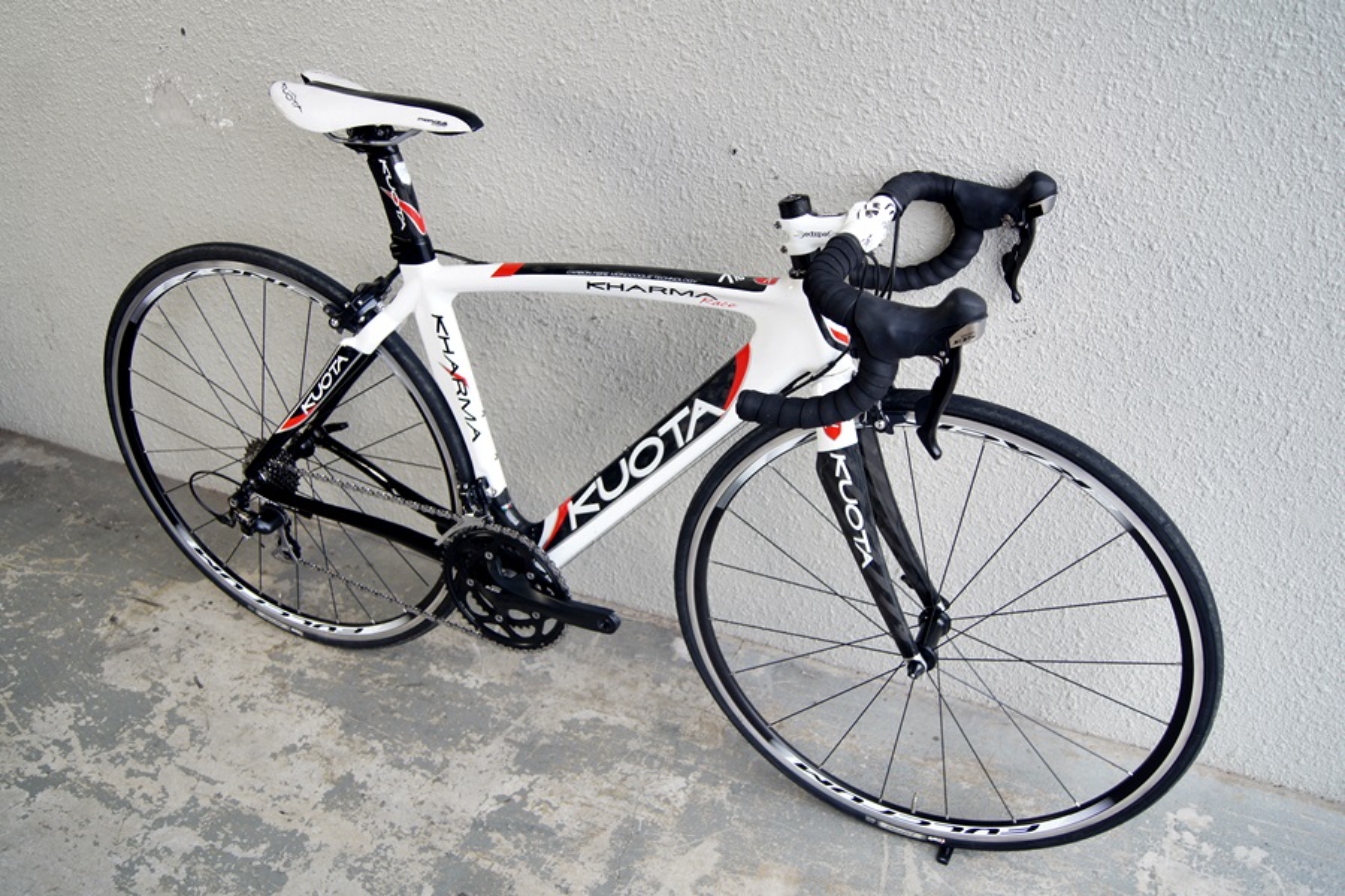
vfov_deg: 40.0
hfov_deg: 57.2
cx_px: 672
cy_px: 448
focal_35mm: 33
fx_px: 1233
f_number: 4
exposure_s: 1/50
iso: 125
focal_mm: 22
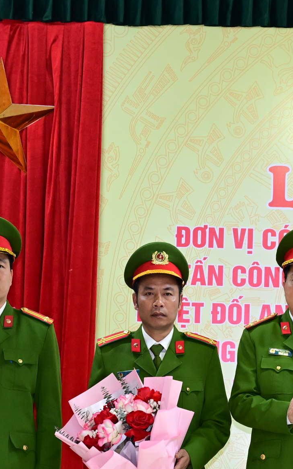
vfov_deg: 15.6
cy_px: 374
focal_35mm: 133
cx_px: 293
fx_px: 1700
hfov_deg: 9.8
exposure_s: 1/160
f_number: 4
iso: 2000
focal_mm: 50
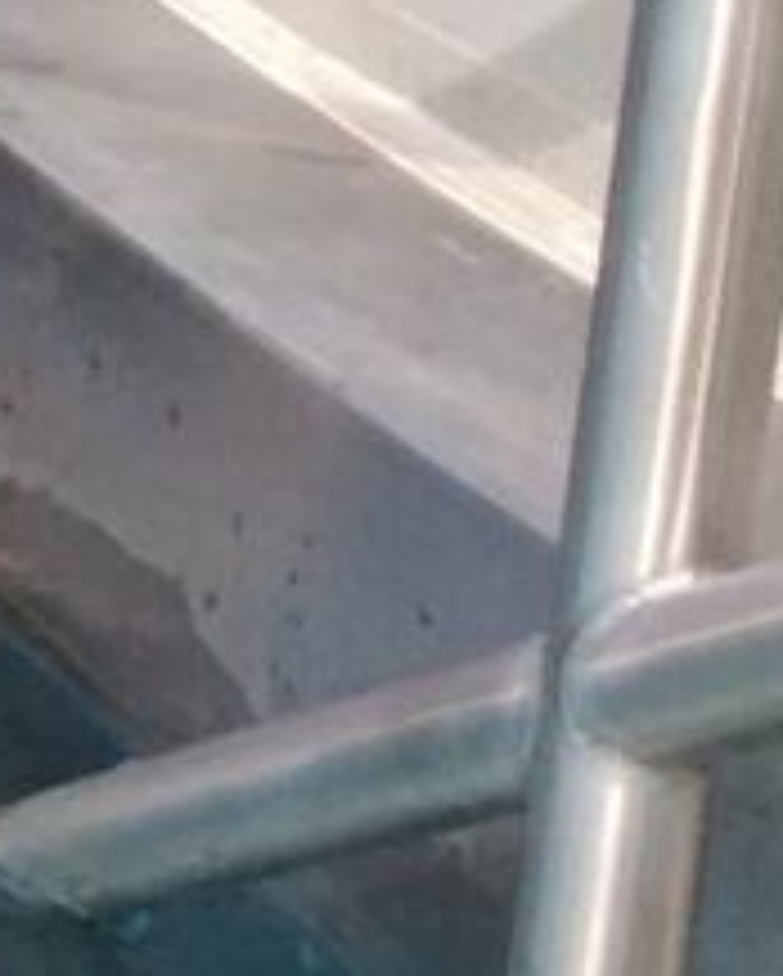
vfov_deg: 10.0
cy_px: -11
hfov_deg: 6.8
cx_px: -2020
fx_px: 5554
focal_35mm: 192
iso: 32
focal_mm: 3.3
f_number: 2.4
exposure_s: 1/1059
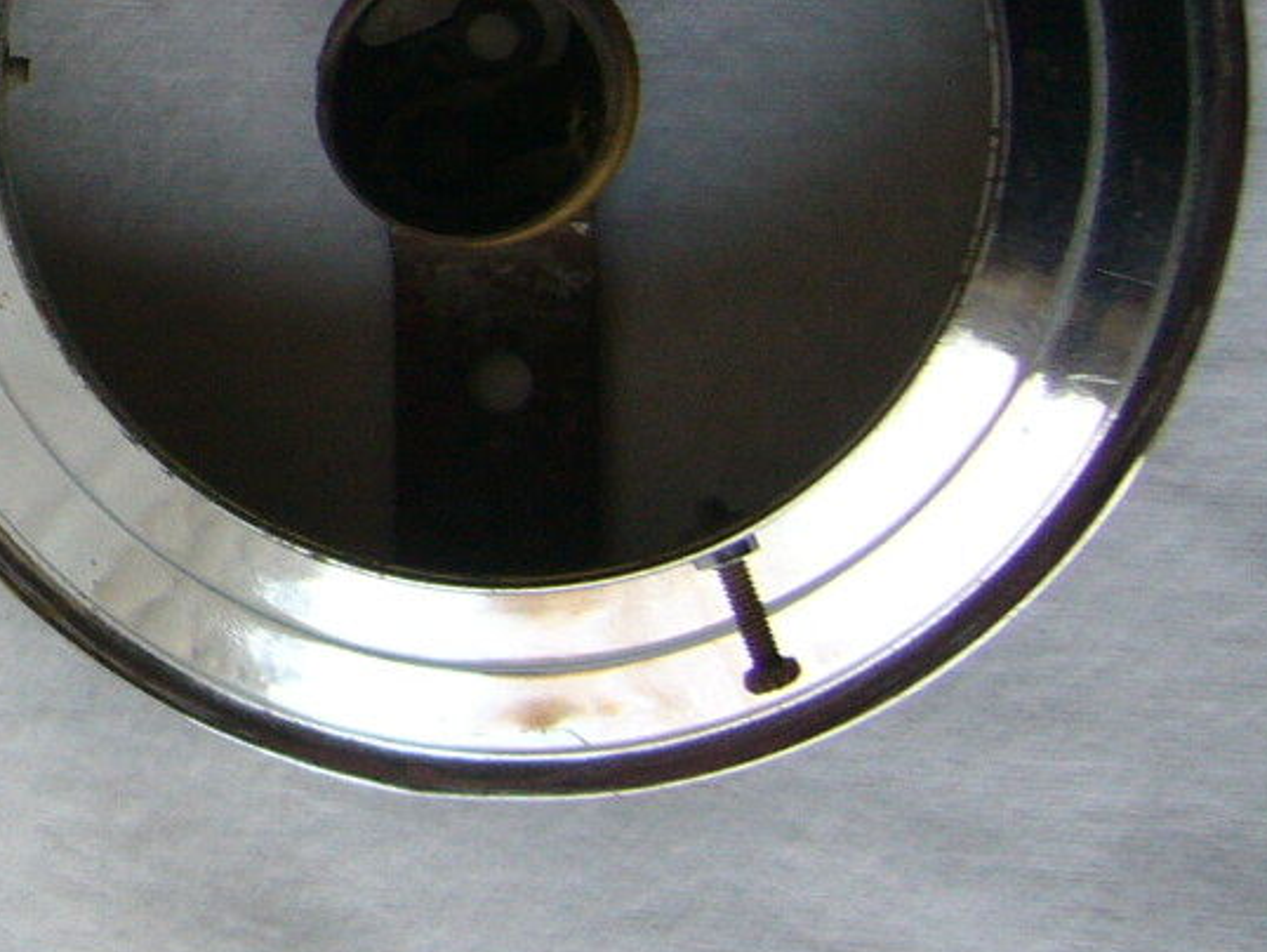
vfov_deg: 14.0
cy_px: 16
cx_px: -546
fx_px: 3808
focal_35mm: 104
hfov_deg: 17.3
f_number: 2.8
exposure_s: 1/30
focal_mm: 5.8
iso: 80
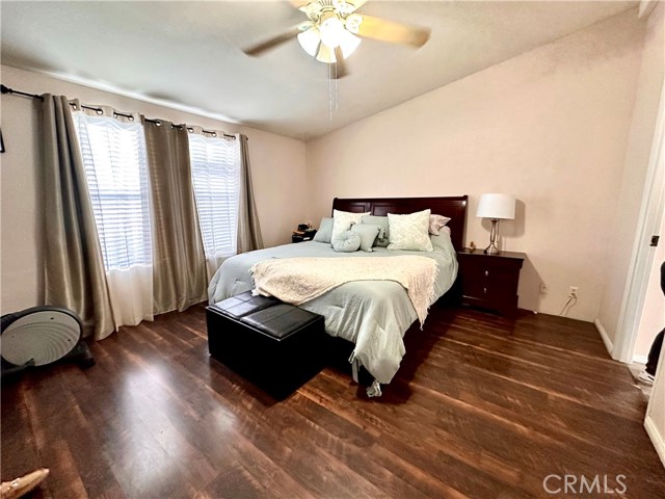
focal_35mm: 14
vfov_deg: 85.7
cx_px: 332
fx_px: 269
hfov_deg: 102.1
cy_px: 250
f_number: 2.2
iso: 400
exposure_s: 1/60
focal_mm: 2.22
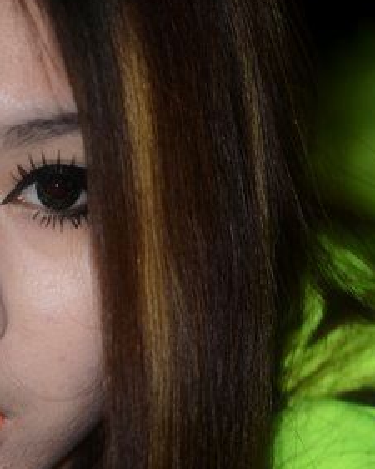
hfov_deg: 2.3
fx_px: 9470
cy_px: 511
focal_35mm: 683
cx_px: -46
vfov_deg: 2.8
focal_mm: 200
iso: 100
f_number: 2.8
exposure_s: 1/250
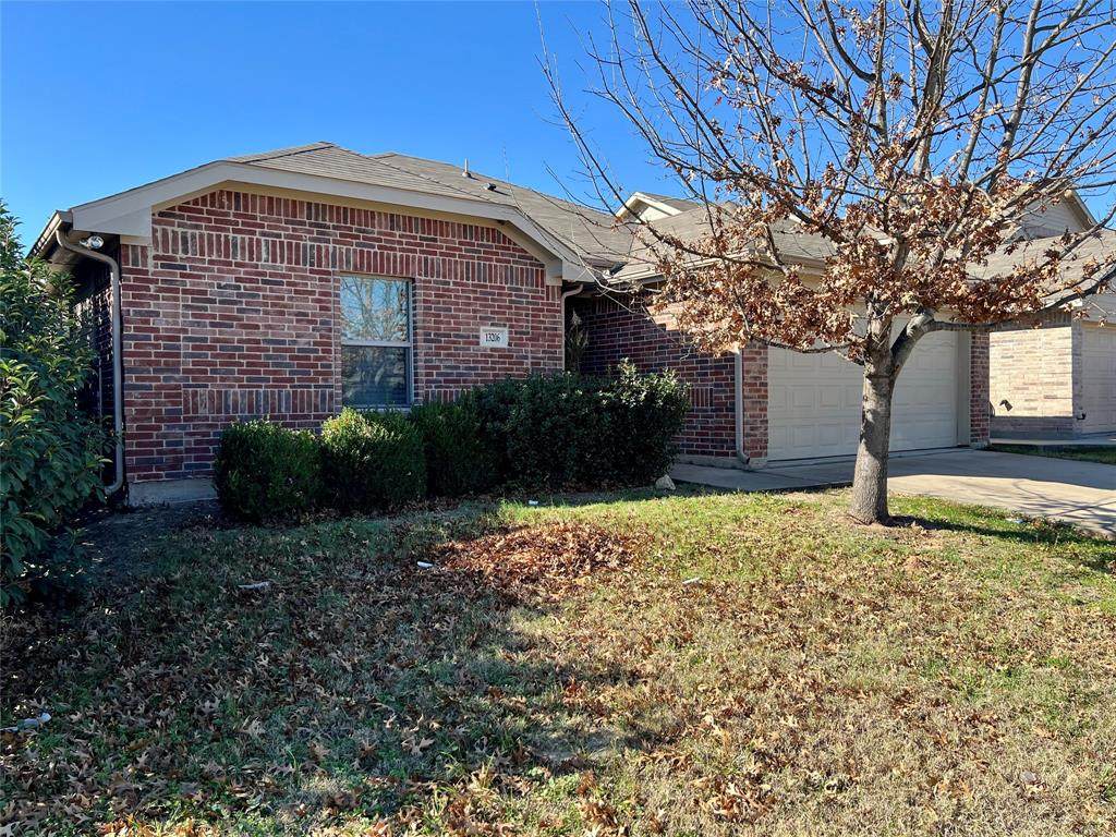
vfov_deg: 53.1
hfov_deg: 67.3
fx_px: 838
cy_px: 418
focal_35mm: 26
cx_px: 558
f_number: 1.5
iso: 50
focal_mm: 5.7
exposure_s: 1/1412
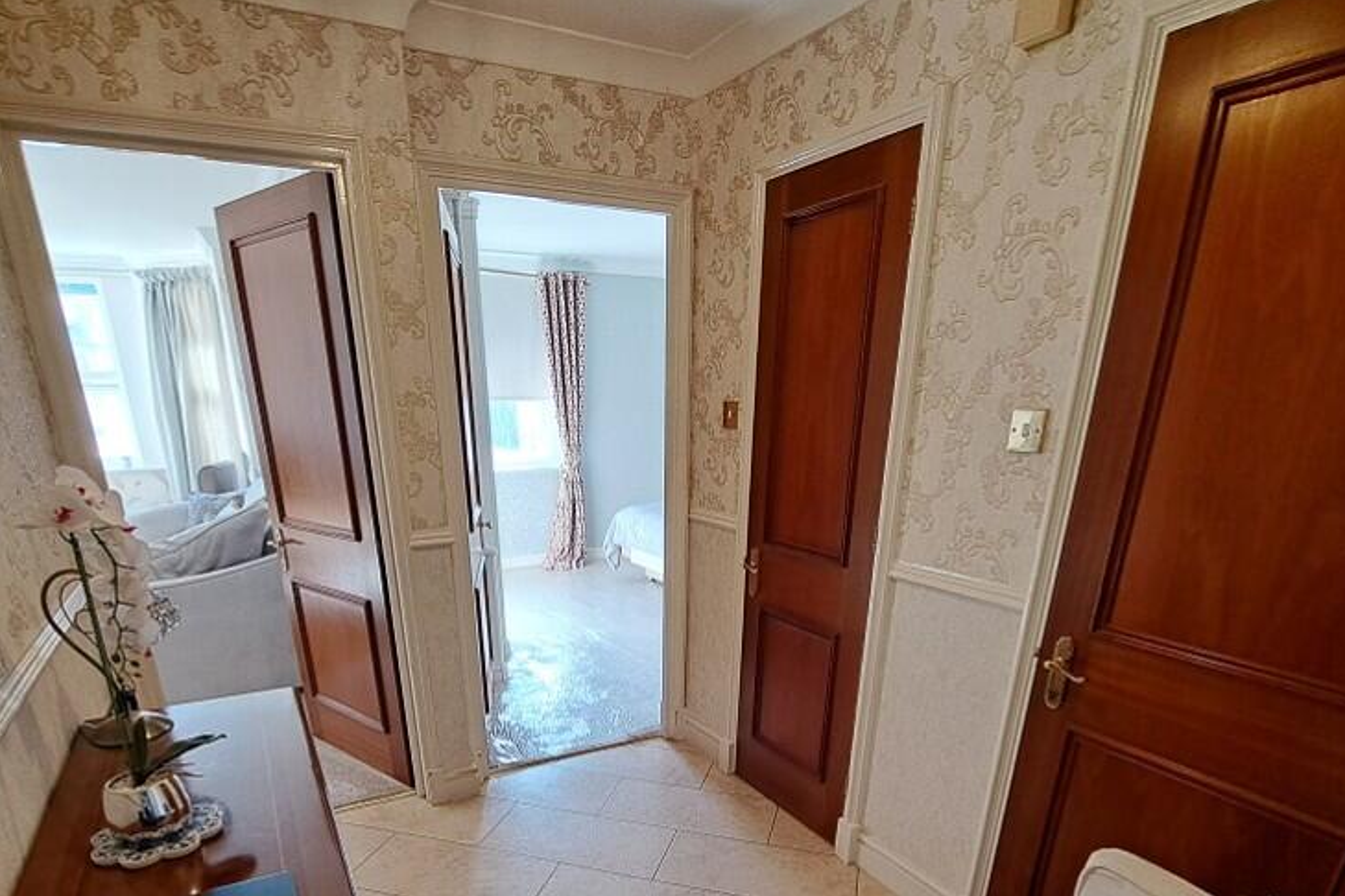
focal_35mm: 19
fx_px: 710
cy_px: 691
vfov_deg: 60.4
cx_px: 646
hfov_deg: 86.9
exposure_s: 1/50
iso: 80
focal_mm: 1.74
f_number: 2.2
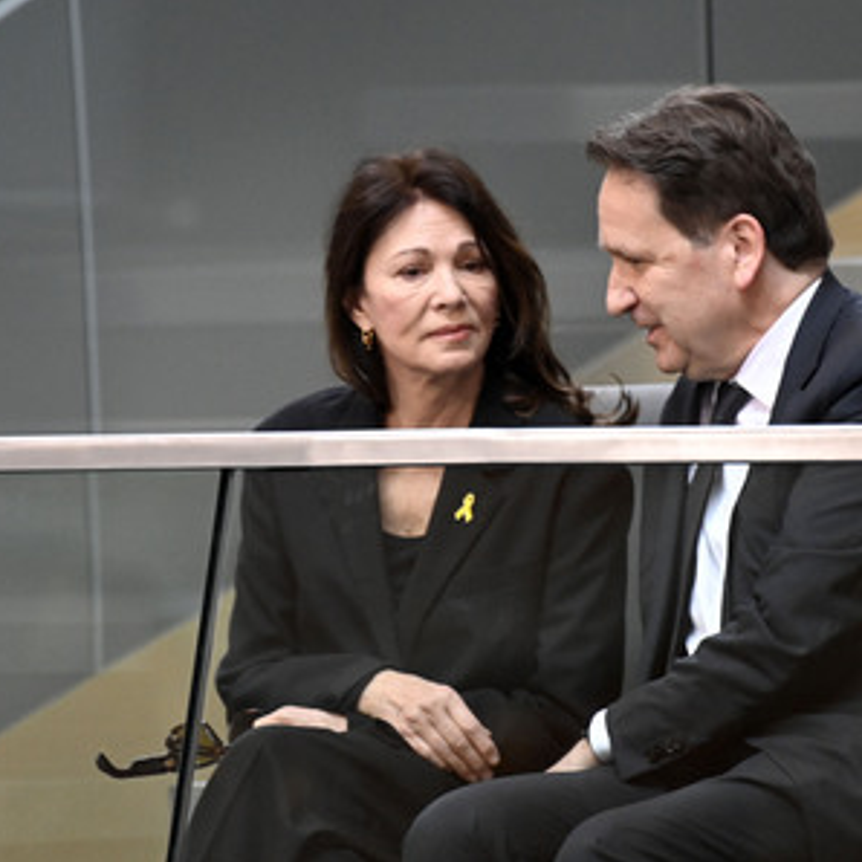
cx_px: 566
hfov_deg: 2.7
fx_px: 18115
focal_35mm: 643
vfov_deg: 2.7
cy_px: 431
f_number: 5.6
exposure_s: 1/100
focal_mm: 500
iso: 8000
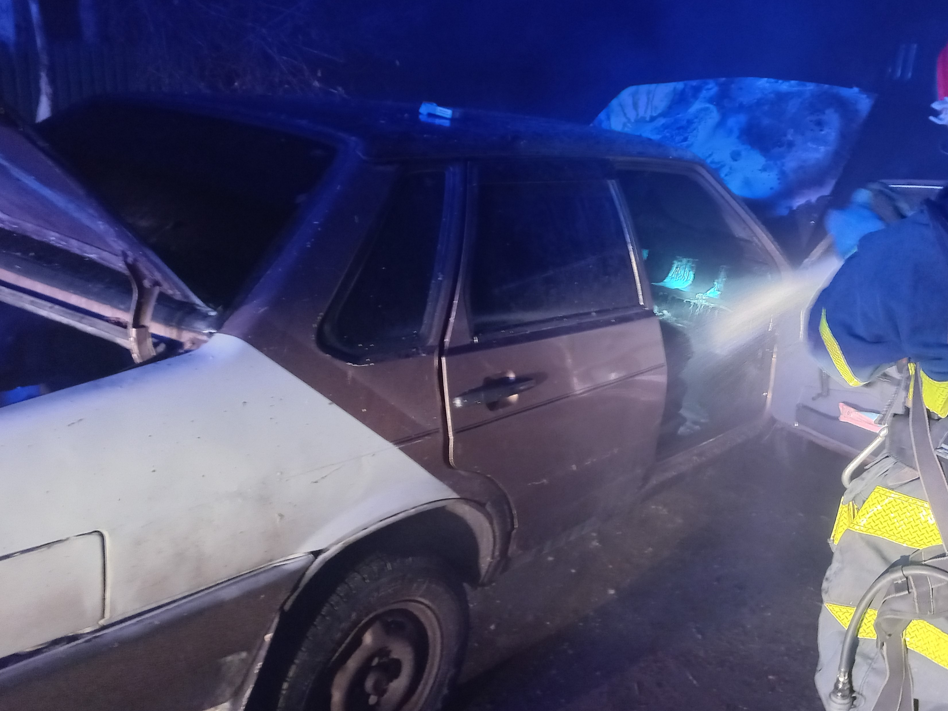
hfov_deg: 51.4
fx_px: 958
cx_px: 650
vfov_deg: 40.7
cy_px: 349
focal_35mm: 35
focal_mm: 4.6
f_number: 1.8
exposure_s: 1/12
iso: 1000
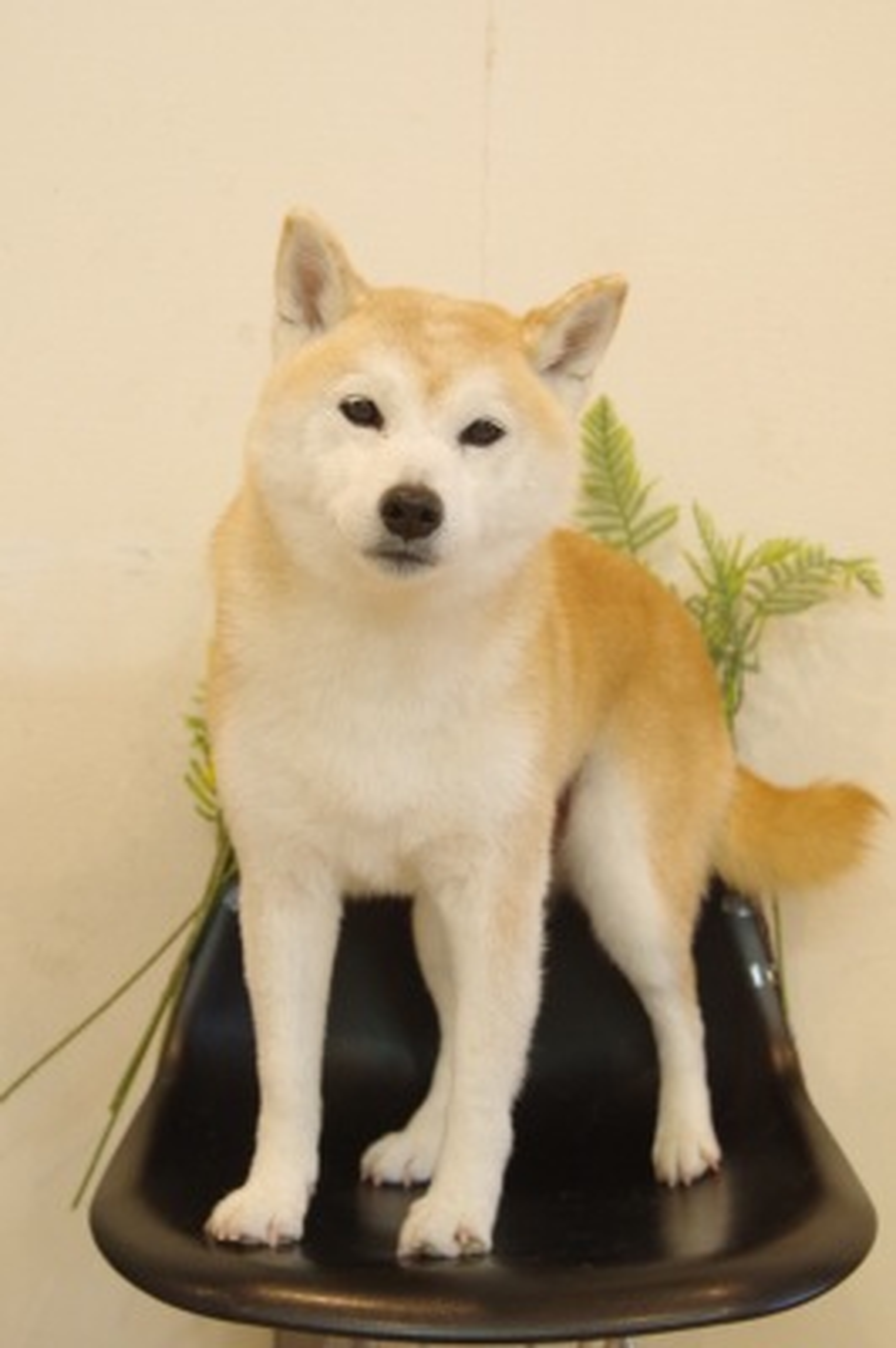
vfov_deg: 35.1
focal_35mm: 57
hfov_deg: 23.7
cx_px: 448
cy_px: 674
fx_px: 2132
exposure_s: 1/80
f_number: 4.5
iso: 1600
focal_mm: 38
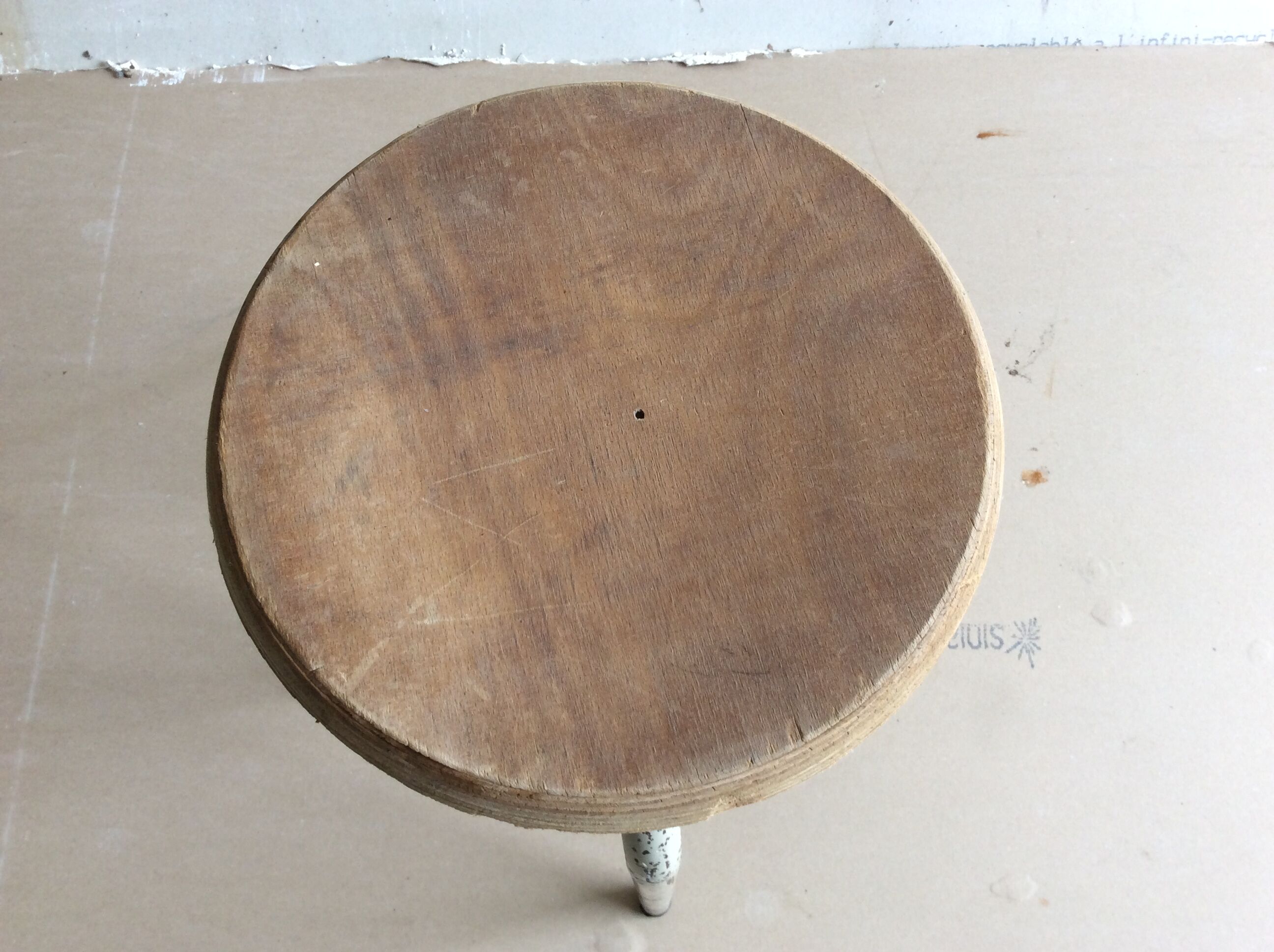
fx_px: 1176
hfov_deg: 56.9
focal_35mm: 32
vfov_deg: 44.1
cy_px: 476
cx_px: 637
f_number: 2.4
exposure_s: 1/25
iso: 50
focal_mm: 3.3
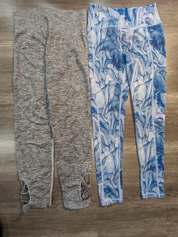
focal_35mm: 16
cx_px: 89
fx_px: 110
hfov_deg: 78.1
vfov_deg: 94.5
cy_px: 118
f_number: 2.2
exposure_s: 1/100
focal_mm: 2.35
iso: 315
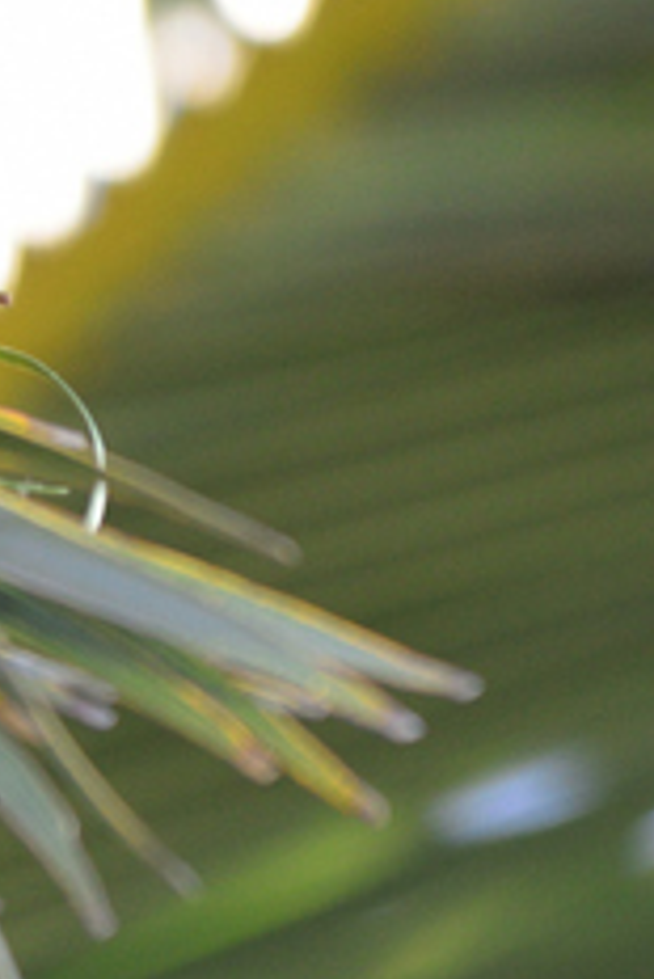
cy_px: 897
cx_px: -481
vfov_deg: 1.1
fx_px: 49055
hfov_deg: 0.8
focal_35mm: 1803
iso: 640
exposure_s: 1/400
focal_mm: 400
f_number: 5.6
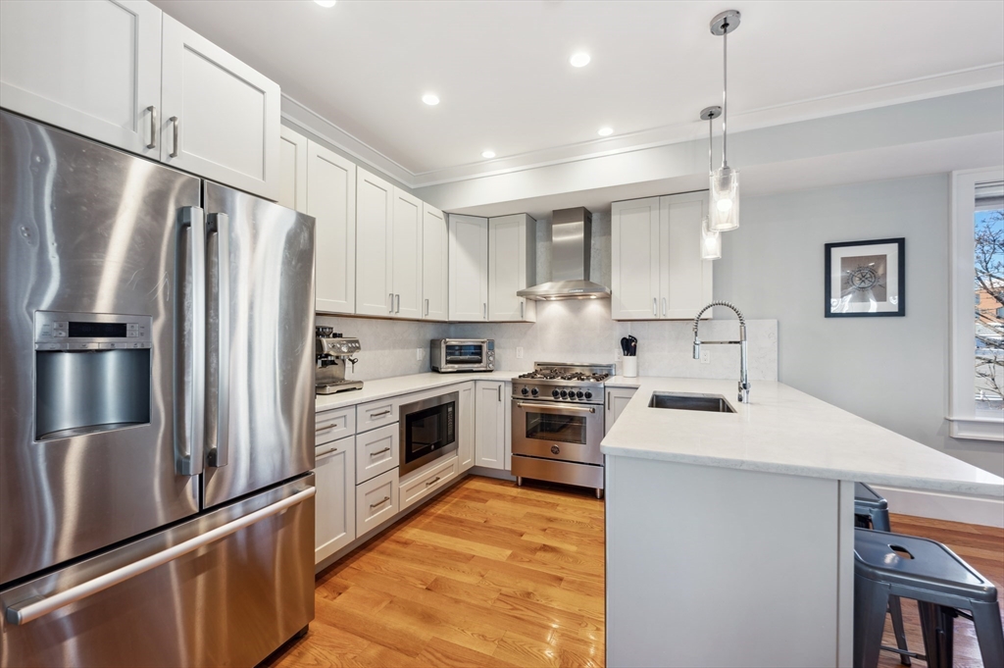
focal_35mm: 14
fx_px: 390
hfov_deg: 104.3
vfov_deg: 81.1
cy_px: 334
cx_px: 502
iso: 100
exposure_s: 1/4
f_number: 8
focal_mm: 14
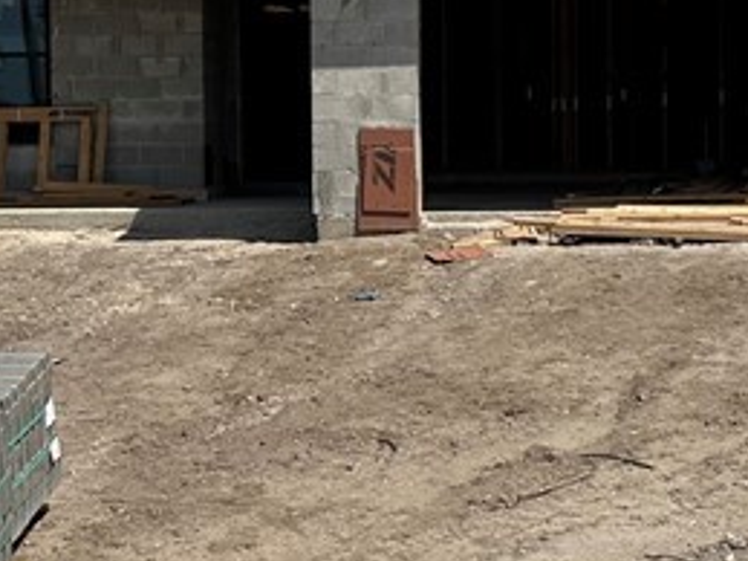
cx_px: 390
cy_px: 162
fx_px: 2052
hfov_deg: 20.7
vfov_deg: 15.5
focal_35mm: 95
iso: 80
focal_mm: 6.86
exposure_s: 1/7576
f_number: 1.78
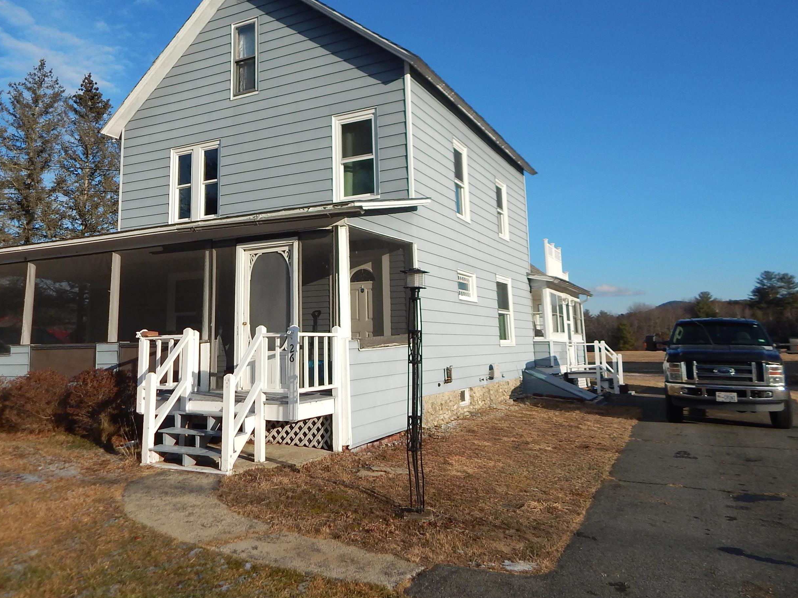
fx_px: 645
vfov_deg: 49.3
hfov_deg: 63.2
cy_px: 227
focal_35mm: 28
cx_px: 342
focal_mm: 4
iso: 125
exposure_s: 1/800
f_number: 6
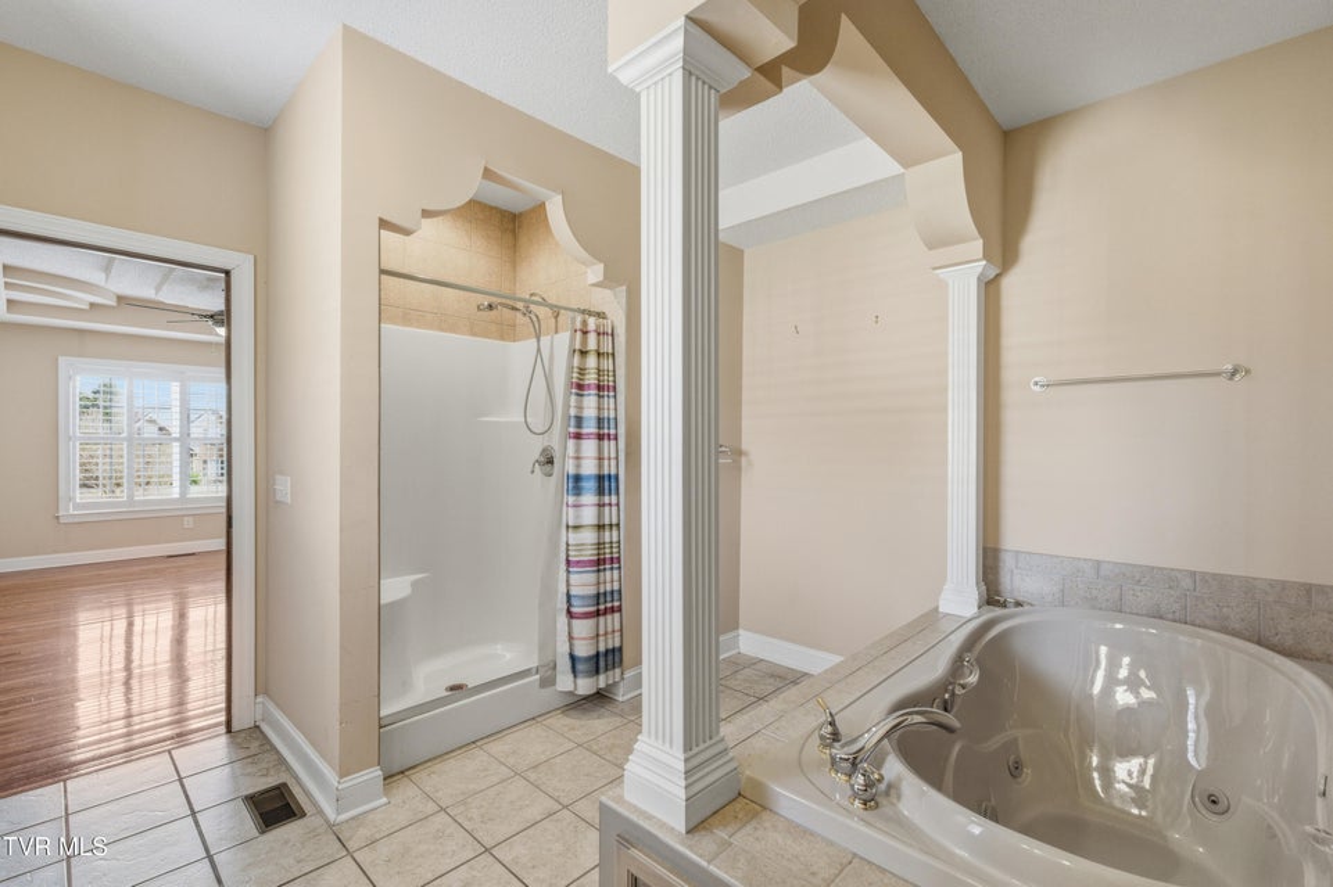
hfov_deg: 96.8
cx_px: 666
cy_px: 444
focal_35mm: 16
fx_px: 592
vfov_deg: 73.7
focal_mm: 16
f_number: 8
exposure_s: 1/125
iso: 400
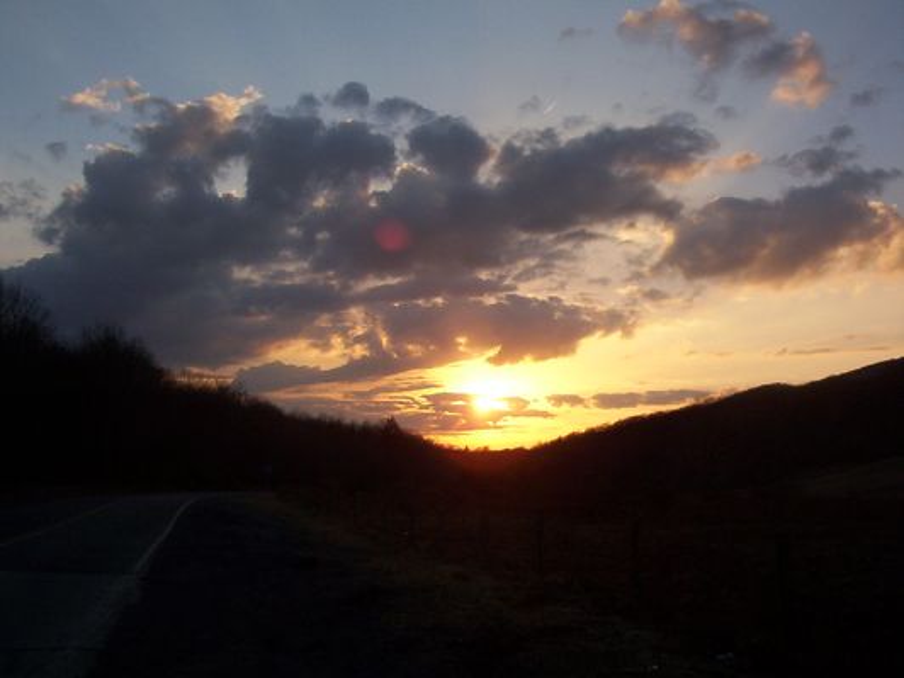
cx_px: 452
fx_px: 1018
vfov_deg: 36.8
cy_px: 339
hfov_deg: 47.9
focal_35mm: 39
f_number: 4.5
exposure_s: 1/483
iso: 100
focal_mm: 6
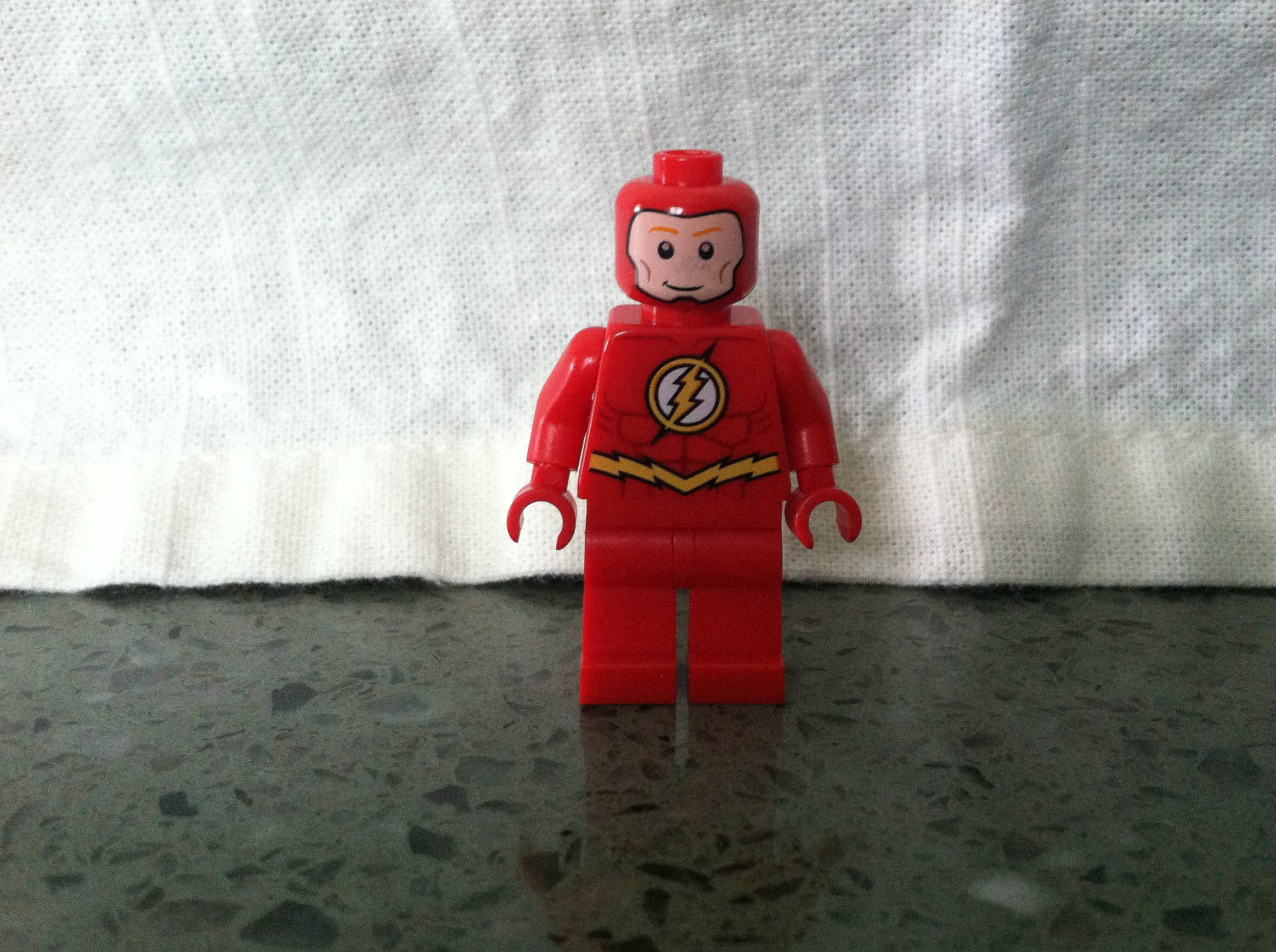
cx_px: 684
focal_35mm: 39
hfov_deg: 47.9
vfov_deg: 36.7
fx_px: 1435
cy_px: 451
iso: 250
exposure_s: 1/15
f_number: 2.8
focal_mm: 3.85
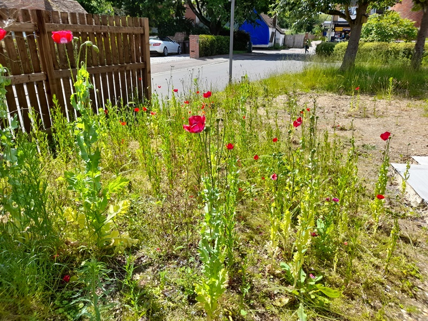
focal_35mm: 25
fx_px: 309
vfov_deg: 54.9
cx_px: 214
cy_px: 160
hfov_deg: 69.4
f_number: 2
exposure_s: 1/394
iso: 20
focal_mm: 4.6
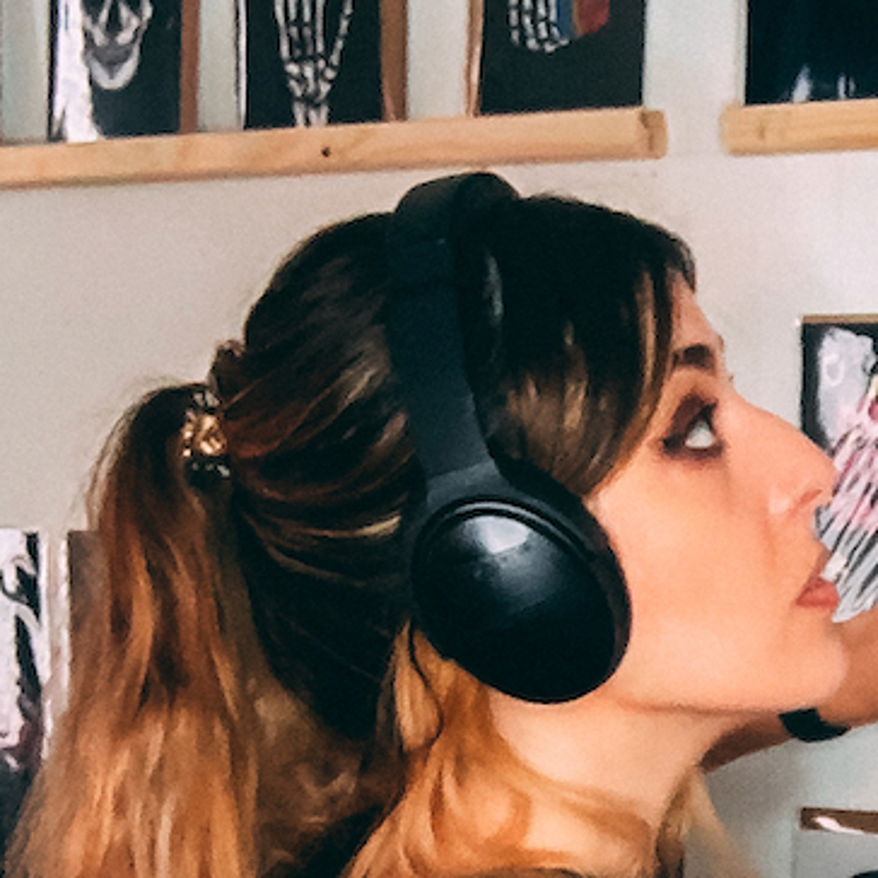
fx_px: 3042
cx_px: 1112
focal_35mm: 106
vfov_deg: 15.1
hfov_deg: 15.7
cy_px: 1348
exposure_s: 1/50
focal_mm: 2.87
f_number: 2.2
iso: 125
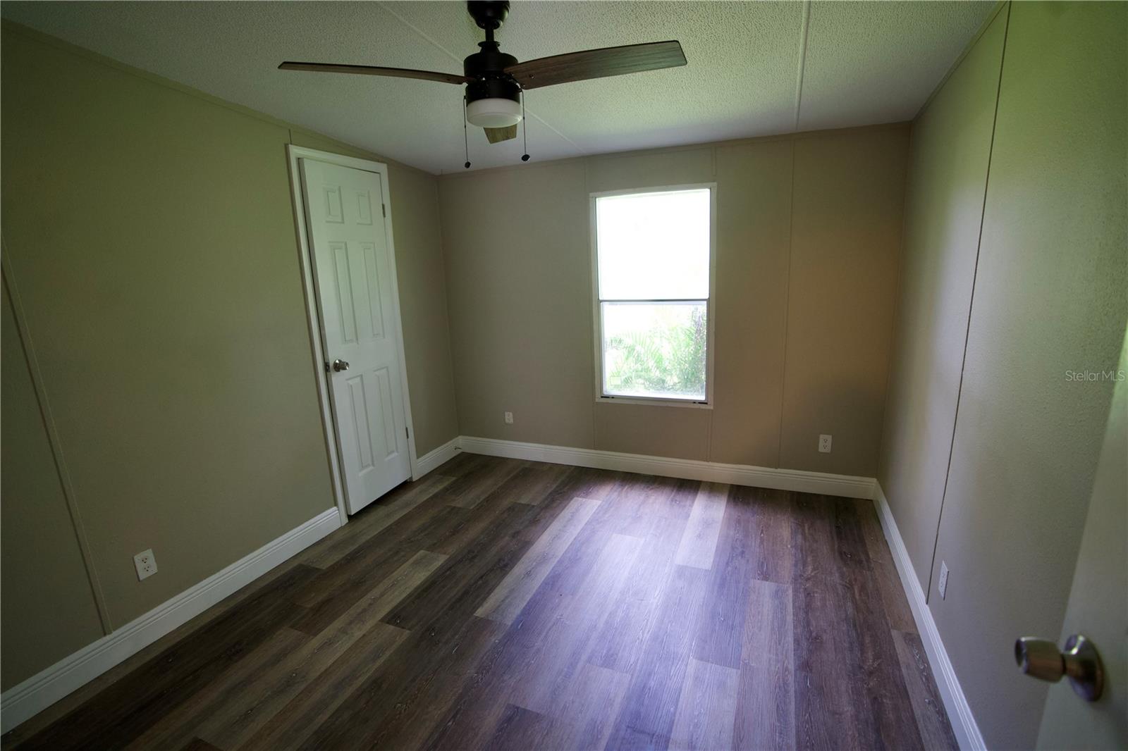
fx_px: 501
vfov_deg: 73.7
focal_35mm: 16
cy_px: 376
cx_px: 564
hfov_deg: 96.7
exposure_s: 1/160
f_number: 3.2
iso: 1600
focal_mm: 16
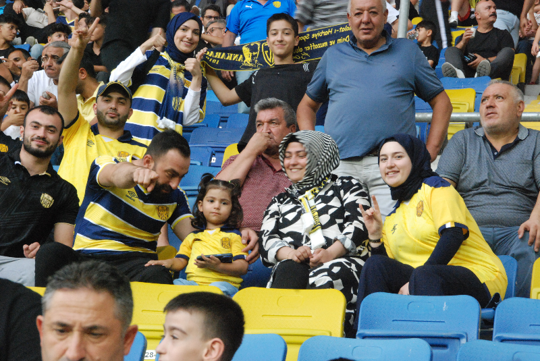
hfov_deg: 17.0
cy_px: 180
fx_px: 1802
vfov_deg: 11.4
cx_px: 270
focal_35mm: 120
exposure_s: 1/30
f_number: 13
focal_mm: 80
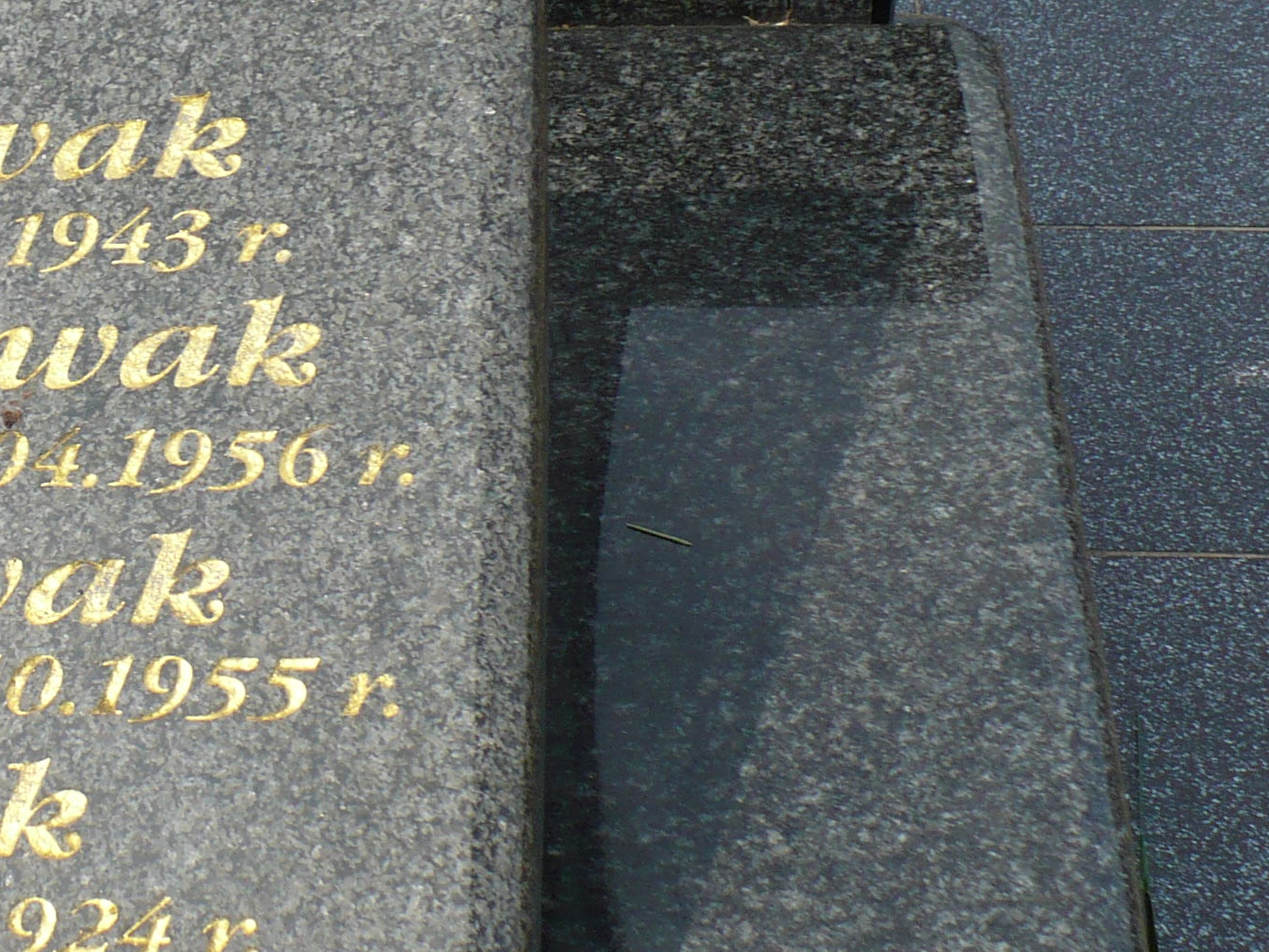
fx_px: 3043
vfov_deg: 17.8
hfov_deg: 22.7
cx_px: 32
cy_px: 542
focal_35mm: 83
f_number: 8
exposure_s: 1/160
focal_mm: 6.1
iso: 100
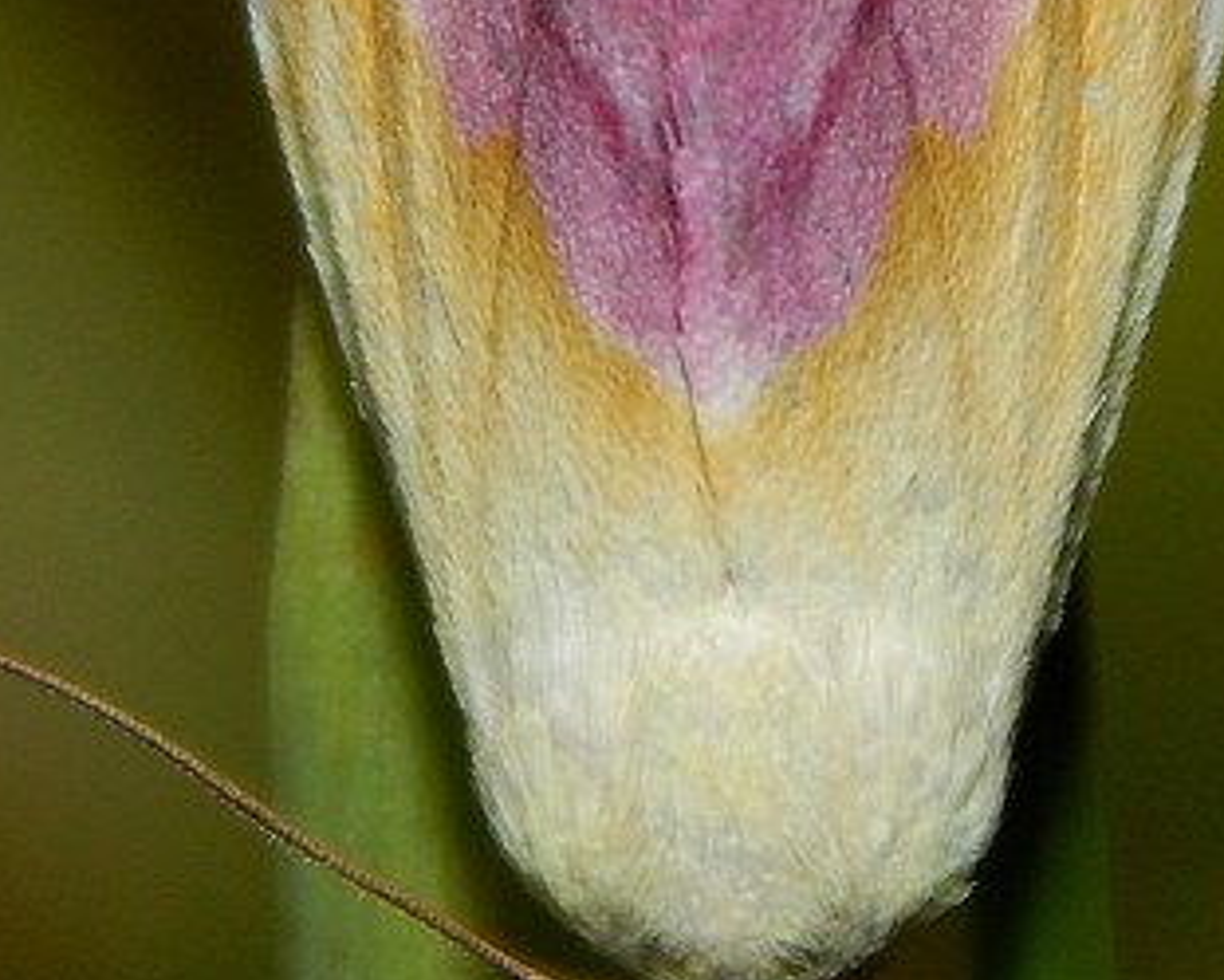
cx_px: 720
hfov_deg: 3.7
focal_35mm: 525
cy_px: 161
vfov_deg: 2.9
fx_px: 19024
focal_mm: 37.1
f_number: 10.9
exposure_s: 1/320
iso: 125
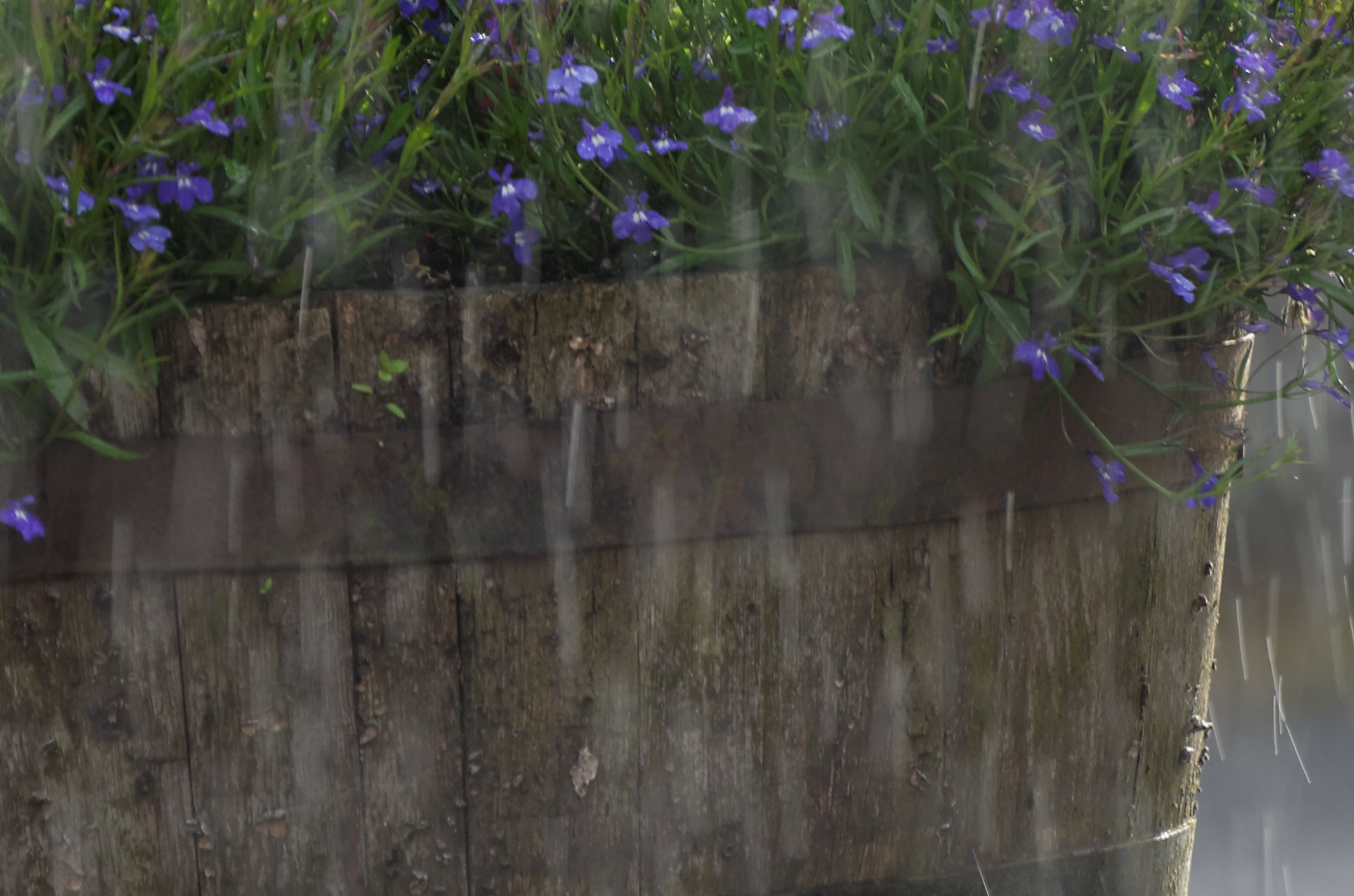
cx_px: 73
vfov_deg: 1.5
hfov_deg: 2.2
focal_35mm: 920
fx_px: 34531
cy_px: 6
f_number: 5.6
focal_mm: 240
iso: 100
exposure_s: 1/125
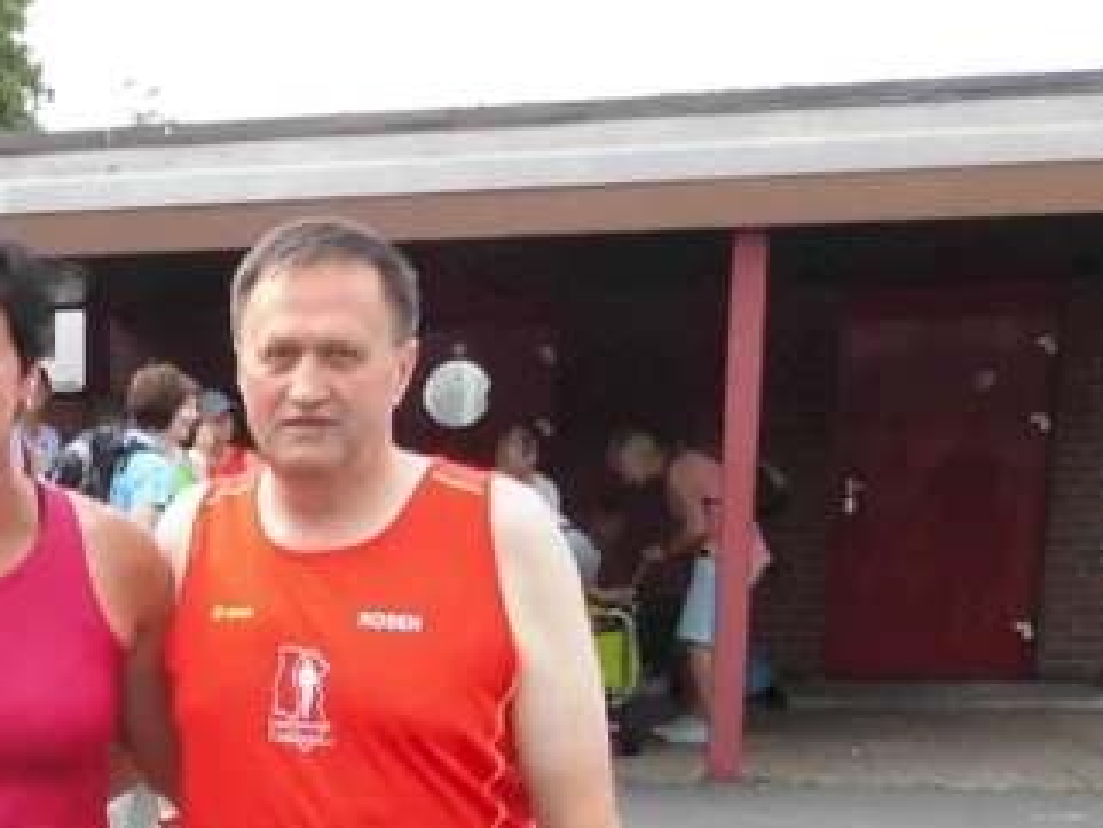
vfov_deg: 16.8
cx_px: -385
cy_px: 1072
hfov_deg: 21.1
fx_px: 2646
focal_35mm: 83
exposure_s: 1/125
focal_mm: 4.6
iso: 64
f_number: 3.2
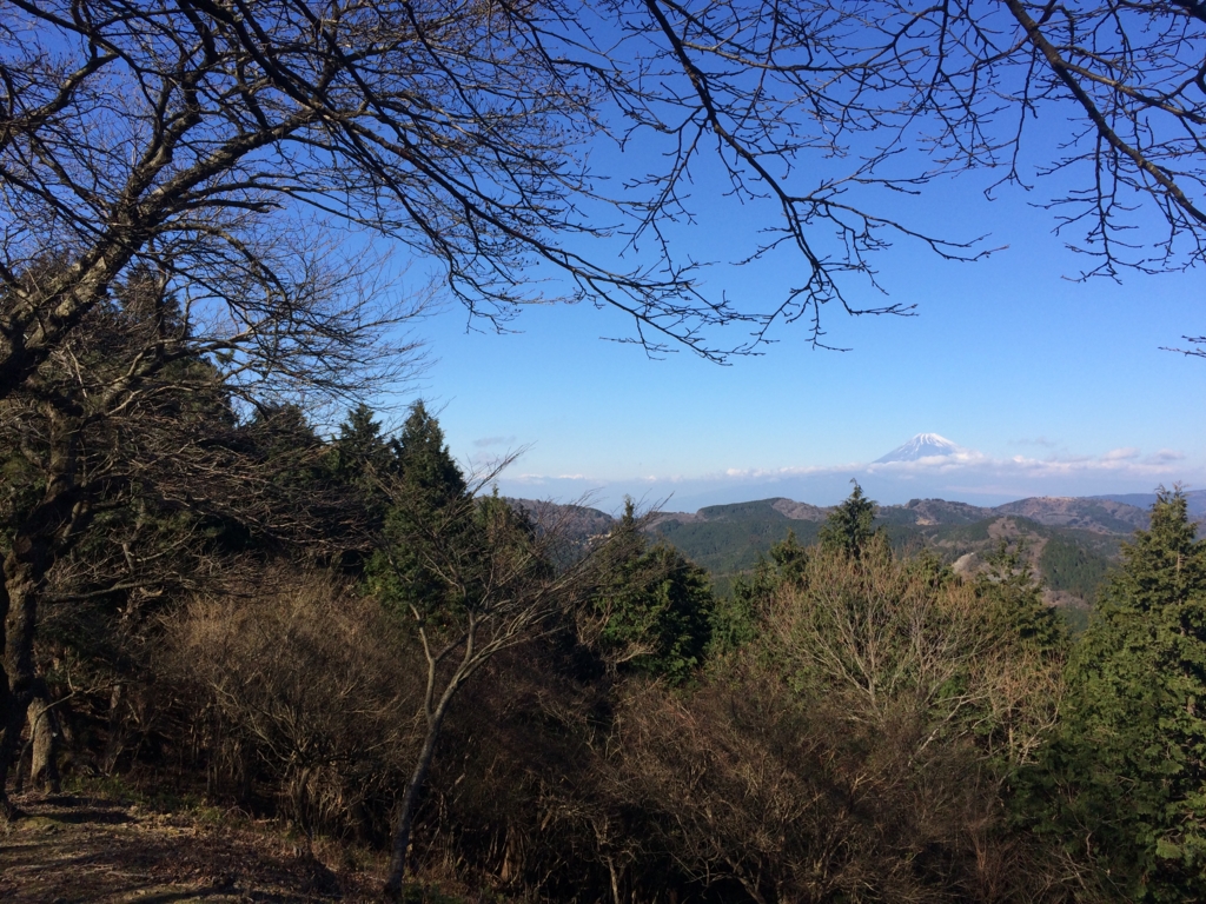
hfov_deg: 61.7
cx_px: 603
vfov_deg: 48.2
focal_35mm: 29
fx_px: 1010
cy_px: 452
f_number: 2.2
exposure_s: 1/1953
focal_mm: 4.15
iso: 32
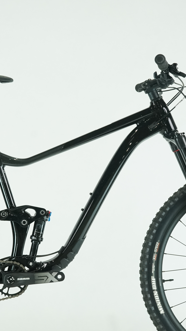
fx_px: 877
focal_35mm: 100
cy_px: 184
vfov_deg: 21.3
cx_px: 60
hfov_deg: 12.1
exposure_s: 1/200
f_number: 7.1
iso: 2500
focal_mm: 53
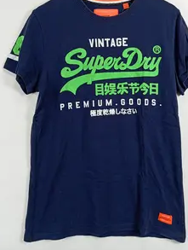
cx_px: 109
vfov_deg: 48.1
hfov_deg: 37.8
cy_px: 84
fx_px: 274
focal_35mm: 38
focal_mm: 4.22
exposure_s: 1/50
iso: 87
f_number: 1.8
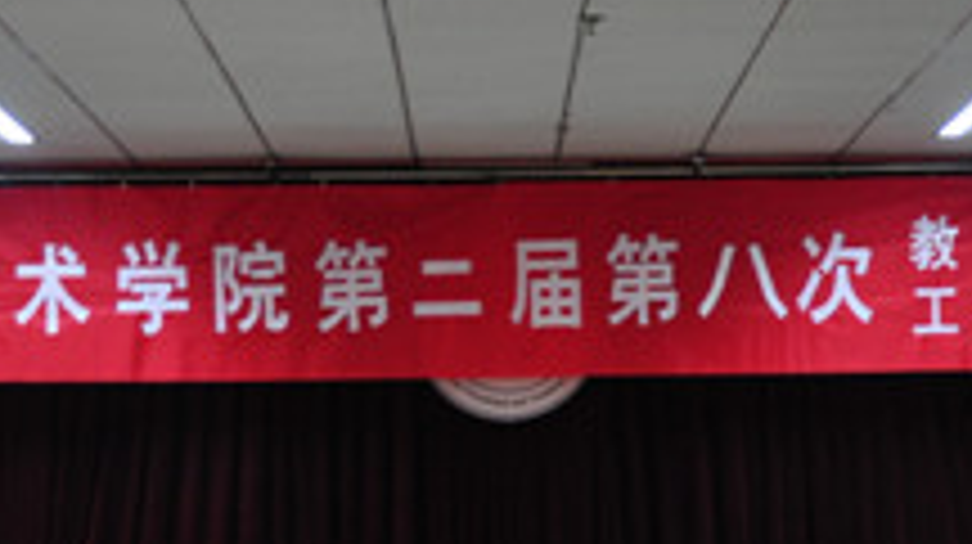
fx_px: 3373
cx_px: 472
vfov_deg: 9.1
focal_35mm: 131
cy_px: 679
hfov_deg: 16.4
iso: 640
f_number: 4.2
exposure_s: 1/20
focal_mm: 30
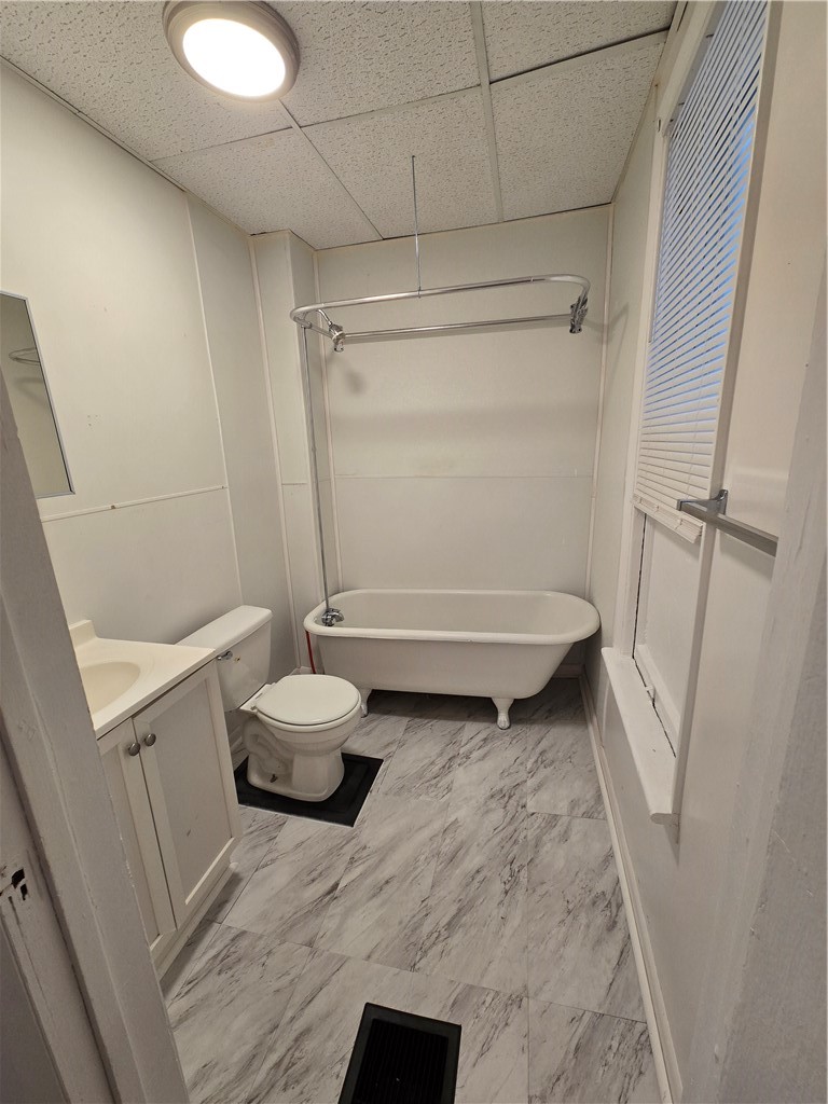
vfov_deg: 106.2
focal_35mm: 13
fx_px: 415
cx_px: 414
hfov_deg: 89.9
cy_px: 552
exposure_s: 1/60
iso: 100
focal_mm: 2.2
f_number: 2.2
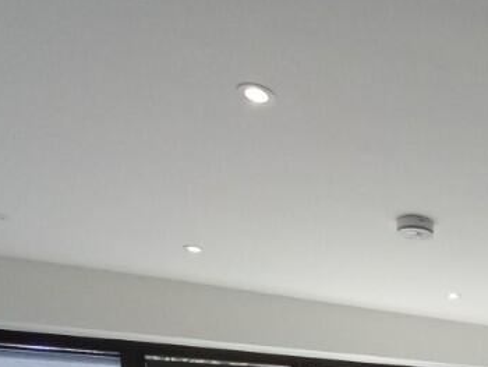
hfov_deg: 40.9
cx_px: 517
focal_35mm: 38
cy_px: 508
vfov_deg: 28.7
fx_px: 536
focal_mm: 1.13
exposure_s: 1/153
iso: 40
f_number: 2.2
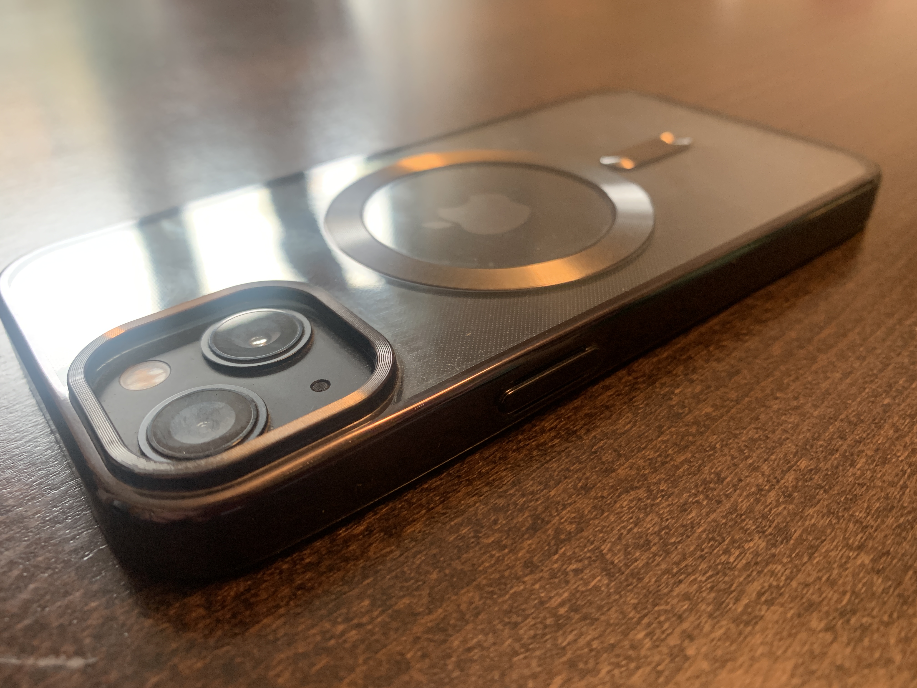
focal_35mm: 26
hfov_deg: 67.3
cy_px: 344
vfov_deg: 53.1
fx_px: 689
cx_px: 458
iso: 200
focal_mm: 4.25
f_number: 1.8
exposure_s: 1/60
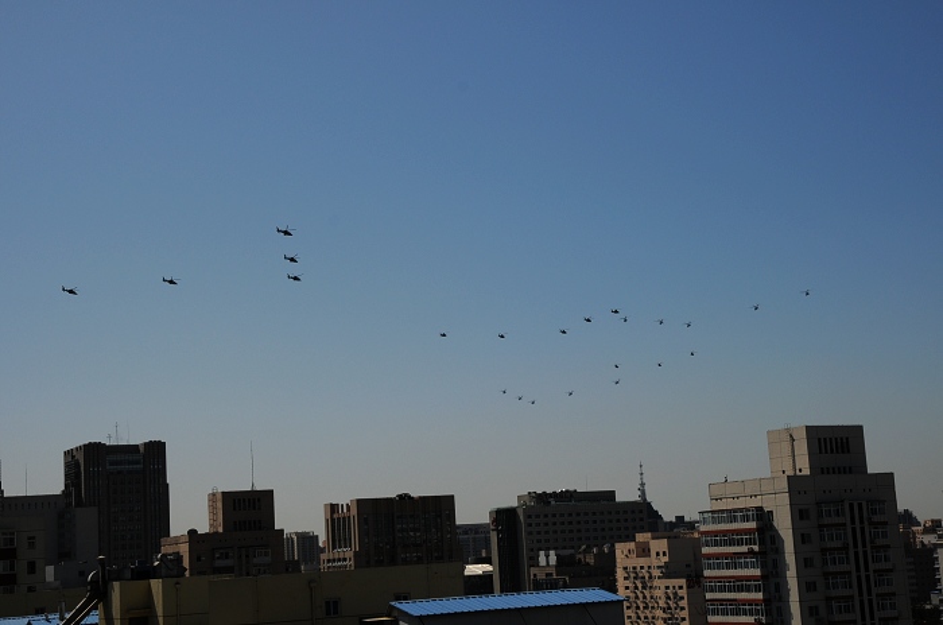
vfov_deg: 22.5
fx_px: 1569
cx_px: 472
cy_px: 312
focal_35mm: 60
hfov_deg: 33.5
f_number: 9
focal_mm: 40
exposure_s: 1/1000
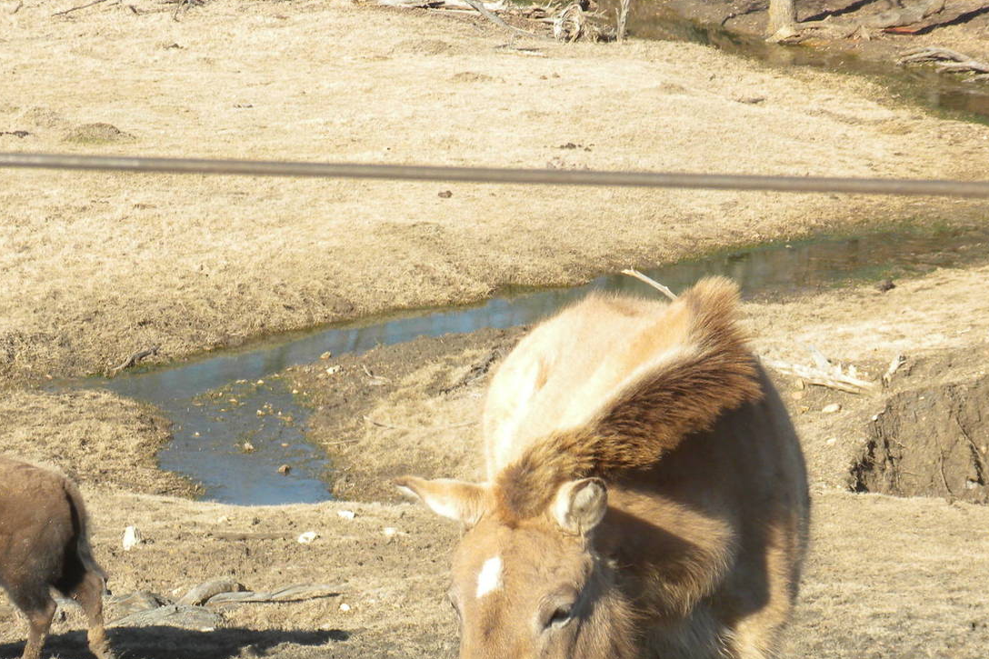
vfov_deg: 7.5
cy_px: 495
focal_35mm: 182
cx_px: 358
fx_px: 4999
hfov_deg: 11.3
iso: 78
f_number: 5.1
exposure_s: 1/300
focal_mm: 21
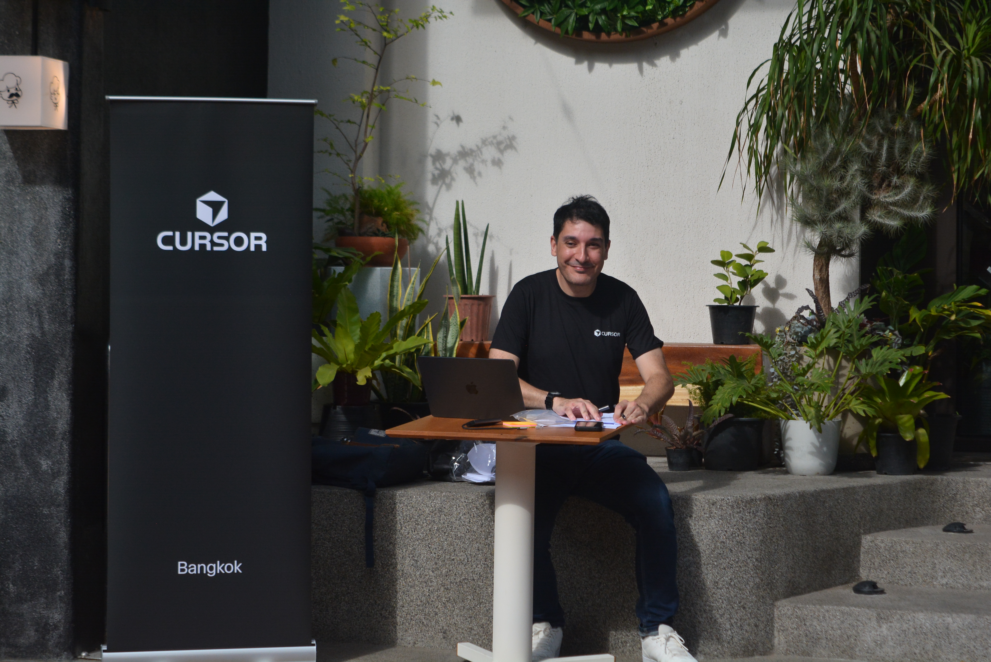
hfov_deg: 24.6
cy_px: 331
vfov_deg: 16.6
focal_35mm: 82
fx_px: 2271
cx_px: 496
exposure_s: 1/4000
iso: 640
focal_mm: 55
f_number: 5.6
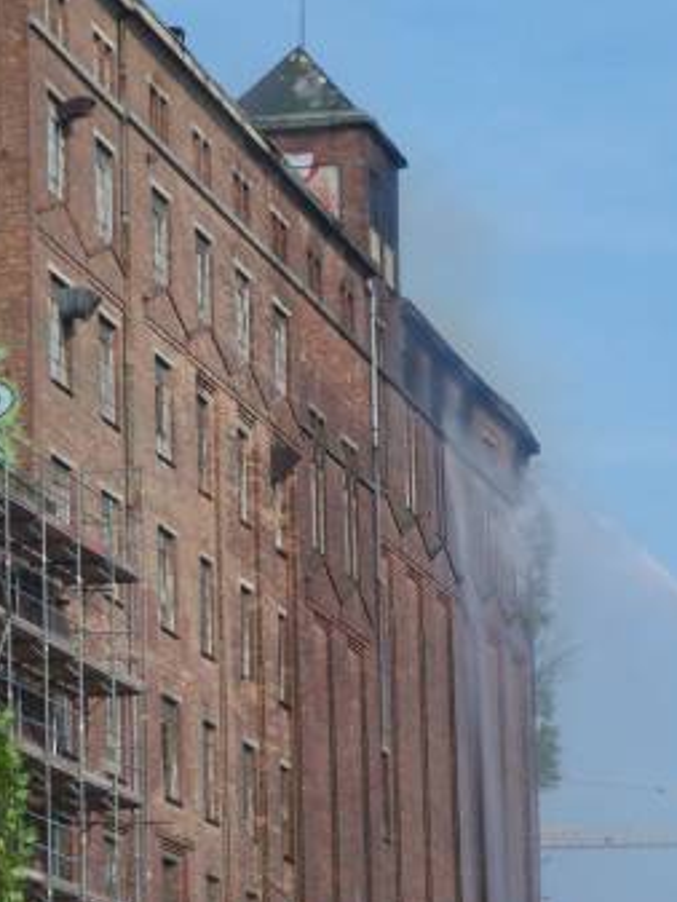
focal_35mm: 222
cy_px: 511
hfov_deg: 6.7
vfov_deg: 8.9
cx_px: 455
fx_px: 5785
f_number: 4.4
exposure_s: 1/320
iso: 50
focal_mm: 19.2
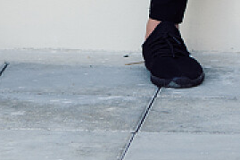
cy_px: -400
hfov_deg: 3.4
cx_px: 382
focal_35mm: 607
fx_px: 4044
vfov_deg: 2.2
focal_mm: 85
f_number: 2.8
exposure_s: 1/100
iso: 100
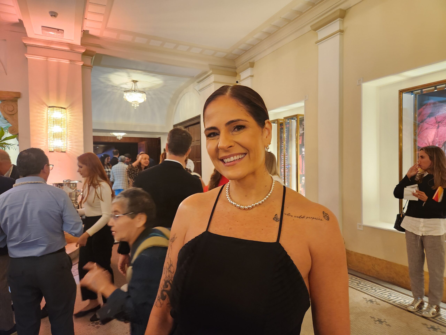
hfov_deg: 73.9
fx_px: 296
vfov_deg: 58.9
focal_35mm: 23
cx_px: 223
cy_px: 168
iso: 640
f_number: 1.8
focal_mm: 5.4
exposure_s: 1/40
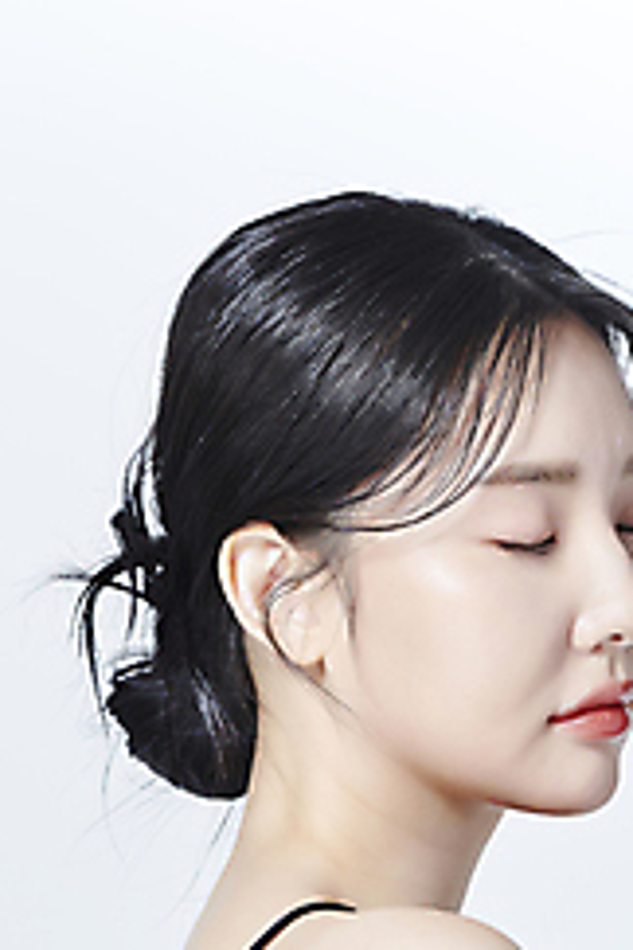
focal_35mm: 173
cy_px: 489
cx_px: 381
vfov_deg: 11.9
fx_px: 4563
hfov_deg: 7.9
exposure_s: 1/125
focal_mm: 105
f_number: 13
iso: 64
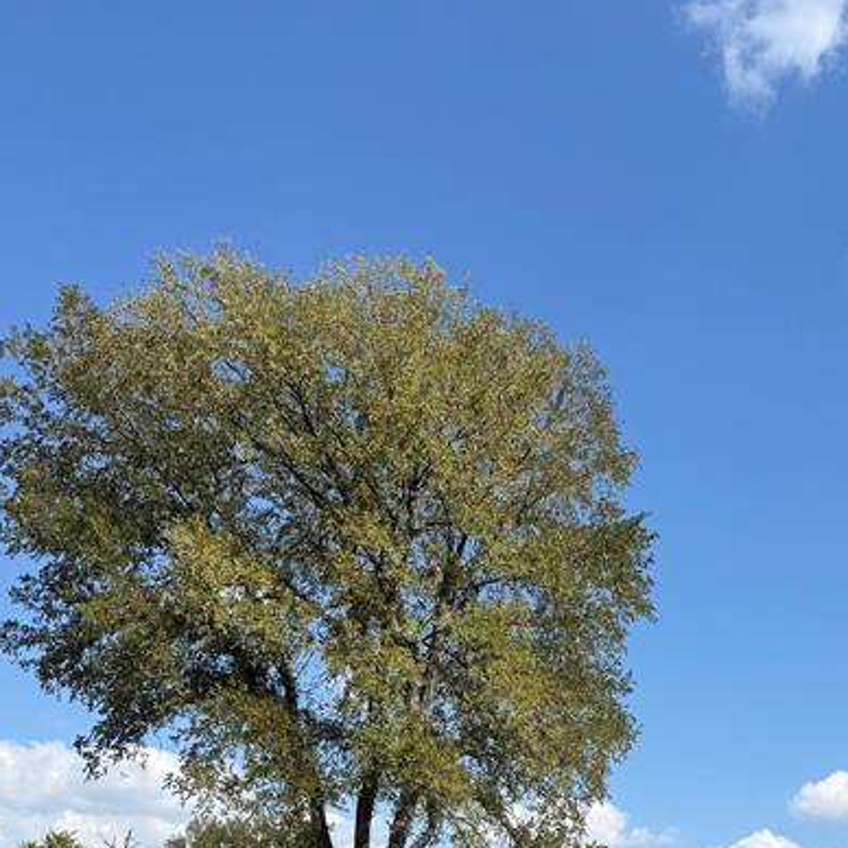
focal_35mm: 56
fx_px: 1552
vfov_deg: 29.1
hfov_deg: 29.2
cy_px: 787
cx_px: 785
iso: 80
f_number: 1.78
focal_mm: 6.76
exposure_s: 1/4673
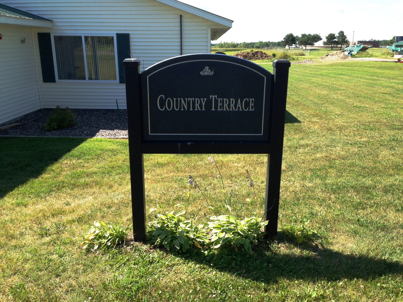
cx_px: 202
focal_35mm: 33
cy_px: 151
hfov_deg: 55.4
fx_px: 384
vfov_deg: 42.9
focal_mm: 4.13
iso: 50
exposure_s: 1/608
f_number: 2.4
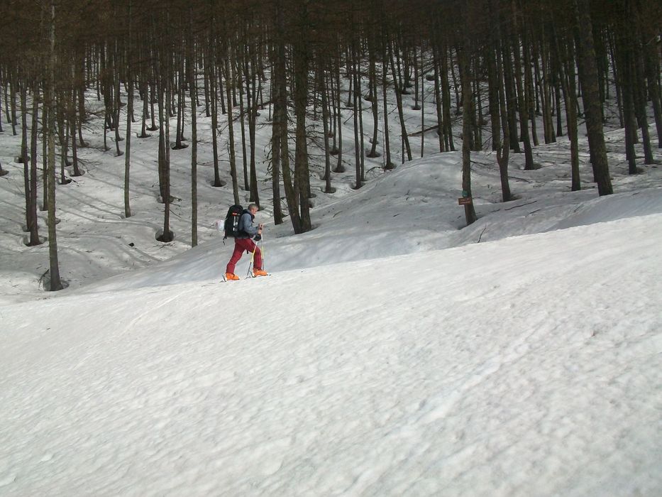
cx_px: 331
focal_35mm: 34
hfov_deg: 54.0
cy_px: 248
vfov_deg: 41.8
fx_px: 650
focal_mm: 5.7
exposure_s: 1/1401
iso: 80
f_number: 5.5
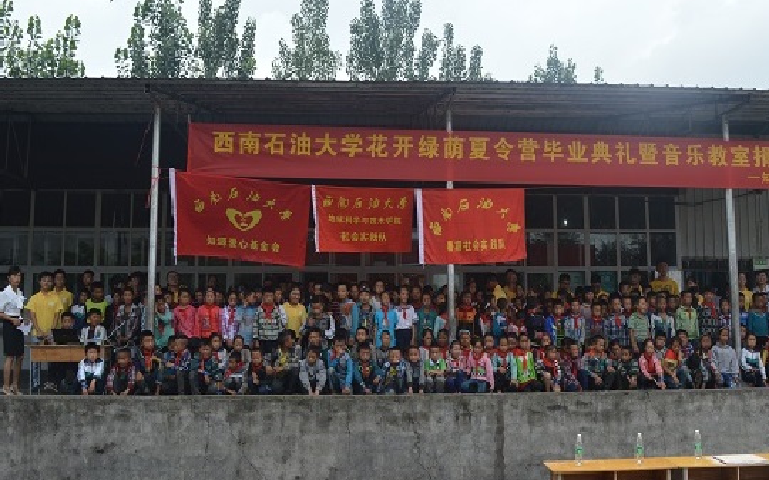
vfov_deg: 37.2
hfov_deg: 56.7
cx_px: 416
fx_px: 712
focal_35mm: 34
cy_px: 204
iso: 100
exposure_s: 1/200
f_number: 7.1
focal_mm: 20
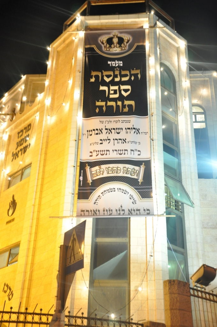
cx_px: 108
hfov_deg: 28.0
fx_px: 435
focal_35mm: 48
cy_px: 164
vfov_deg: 41.2
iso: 800
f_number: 5.6
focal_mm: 32
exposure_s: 1/10
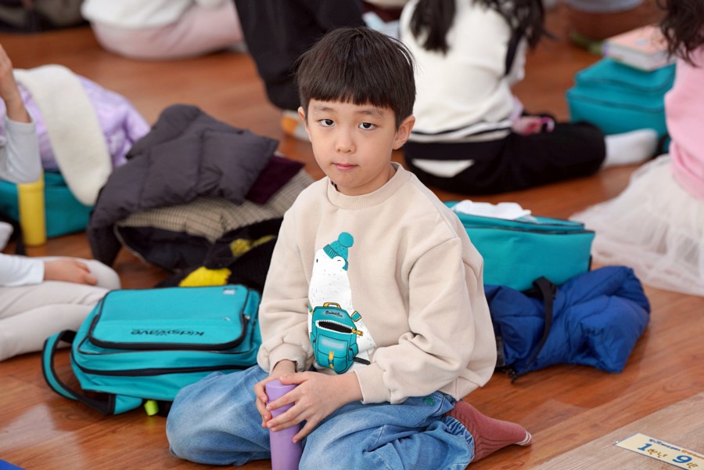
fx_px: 2053
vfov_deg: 13.0
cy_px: 235
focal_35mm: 105
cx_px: 352
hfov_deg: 19.5
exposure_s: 1/160
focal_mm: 105
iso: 800
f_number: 4
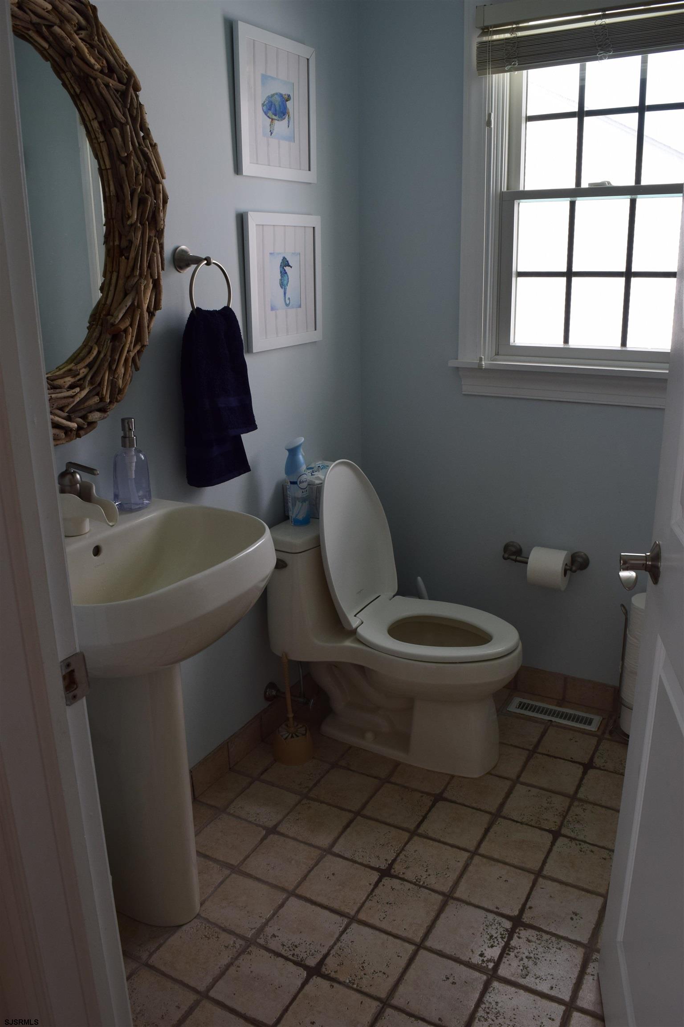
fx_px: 769
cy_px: 514
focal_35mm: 27
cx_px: 342
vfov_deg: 67.4
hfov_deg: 47.9
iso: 400
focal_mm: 18
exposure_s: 1/50
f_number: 8
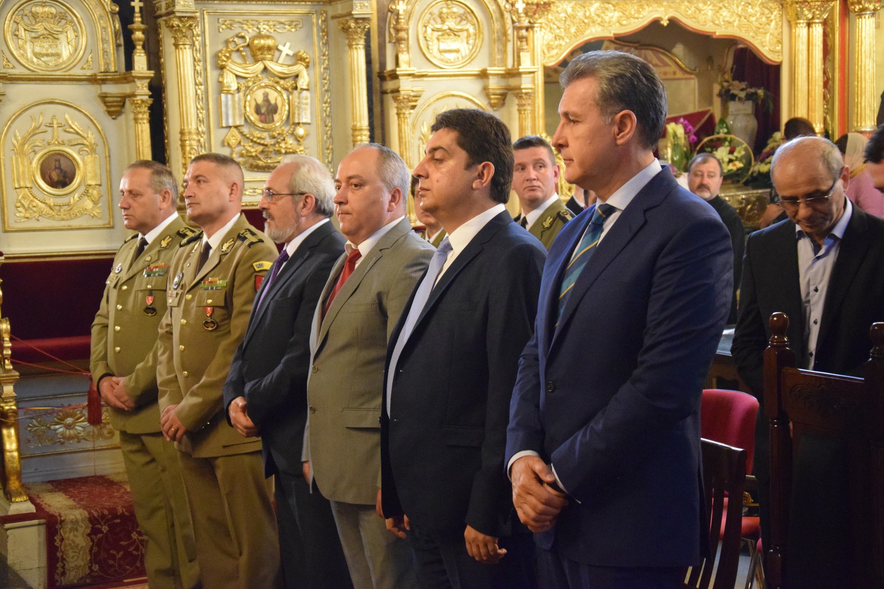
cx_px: 442
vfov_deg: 18.9
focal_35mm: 72
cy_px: 294
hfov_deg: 28.1
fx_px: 1768
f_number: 4.8
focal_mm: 48
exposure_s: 1/20
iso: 6400
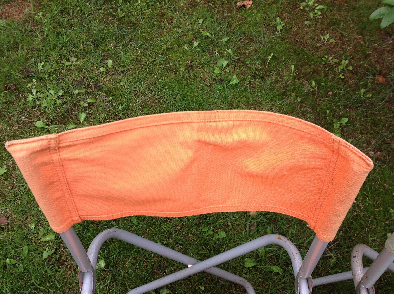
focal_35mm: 35
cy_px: 147
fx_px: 398
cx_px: 197
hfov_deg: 52.7
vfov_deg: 40.6
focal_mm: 4.28
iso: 50
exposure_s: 1/210
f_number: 2.4
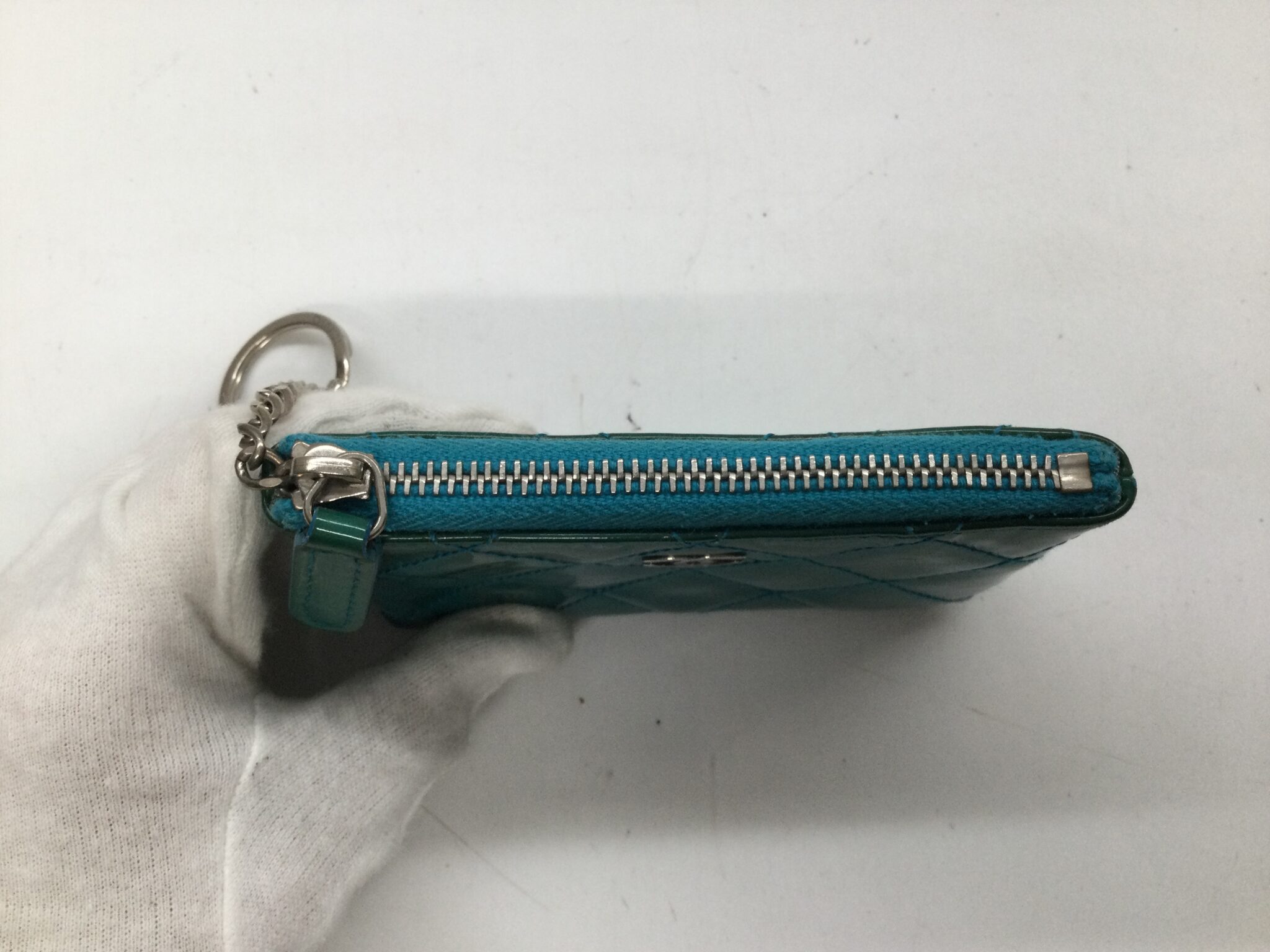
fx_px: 1137
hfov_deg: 58.4
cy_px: 476
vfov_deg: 45.4
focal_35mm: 31
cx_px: 635
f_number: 2.4
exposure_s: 1/30
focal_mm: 3.3
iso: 32
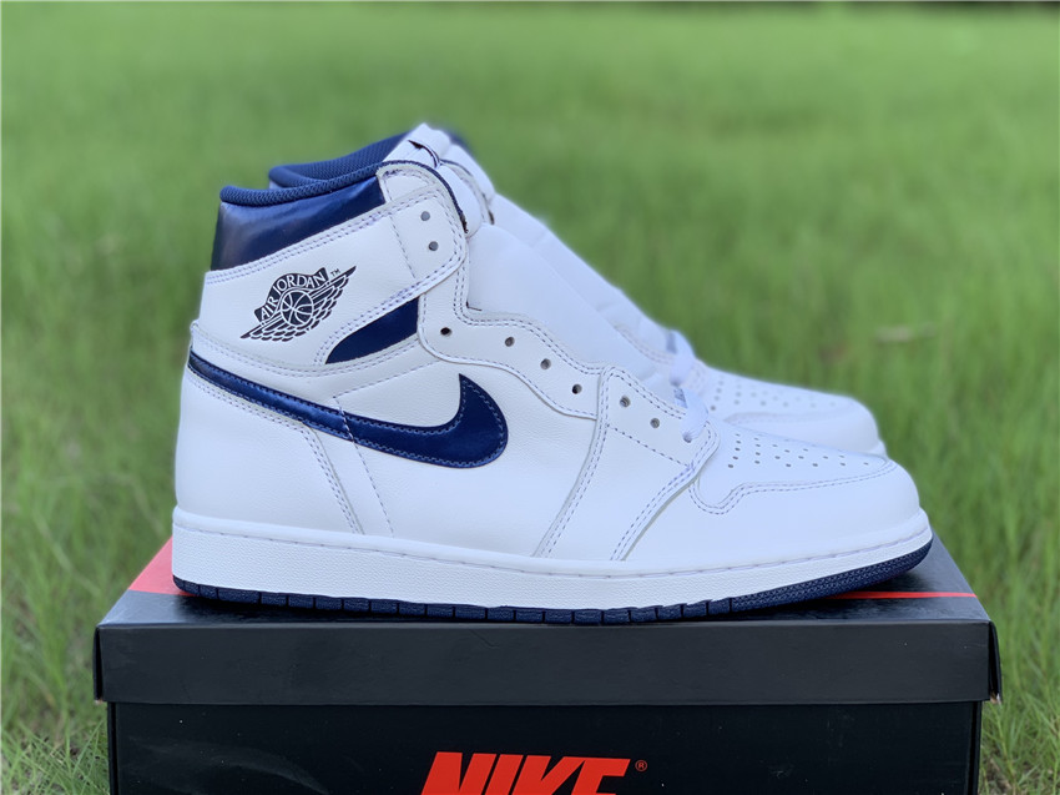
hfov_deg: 36.8
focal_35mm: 52
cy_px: 398
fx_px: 1592
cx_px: 530
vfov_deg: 28.0
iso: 16
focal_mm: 6
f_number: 2.4
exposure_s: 1/173
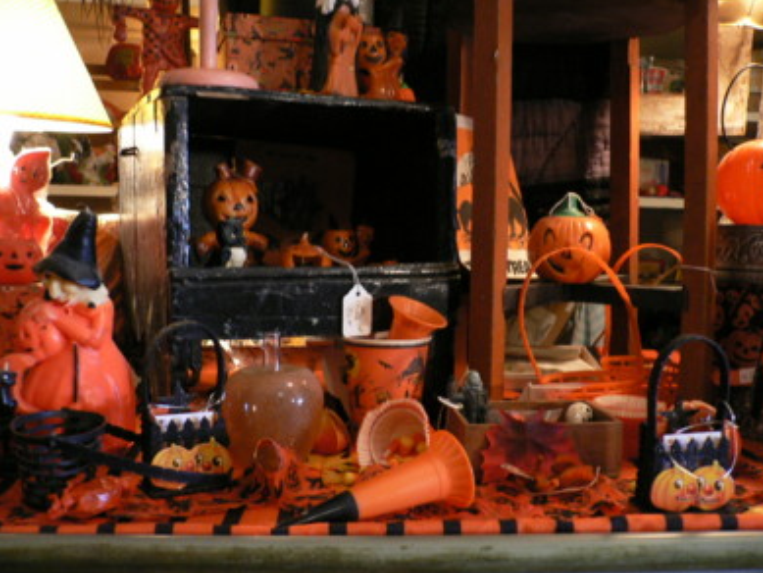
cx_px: 390
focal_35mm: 36
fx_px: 794
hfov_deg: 51.3
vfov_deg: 39.7
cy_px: 288
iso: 200
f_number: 2.8
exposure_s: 1/8
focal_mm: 5.8
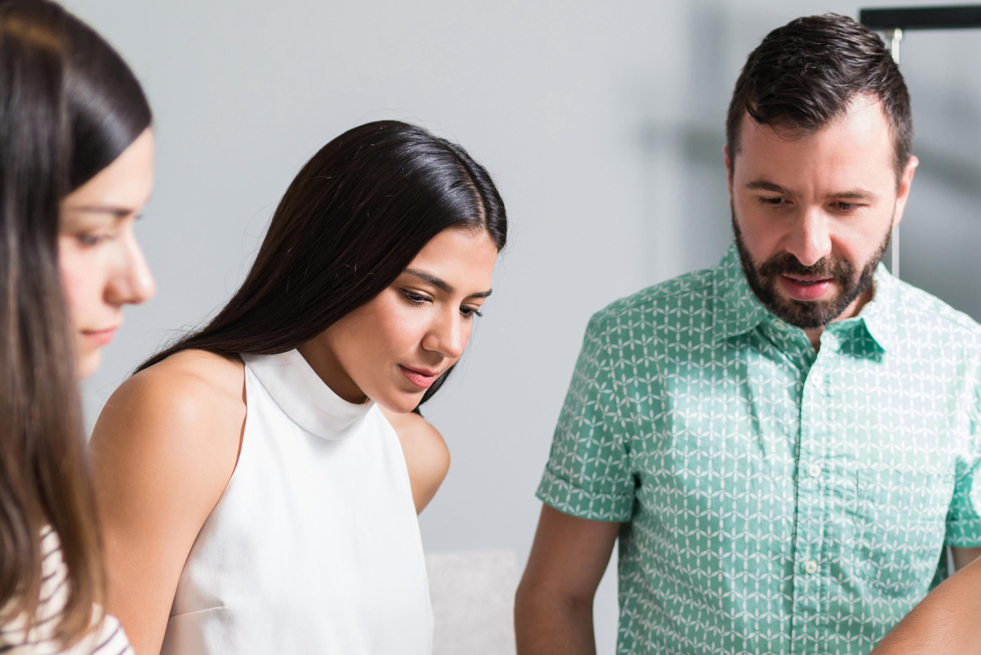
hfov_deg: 23.2
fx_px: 2344
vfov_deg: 15.6
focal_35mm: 86
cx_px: 839
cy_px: 674
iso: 80
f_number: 1.8
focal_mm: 35
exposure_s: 1/100
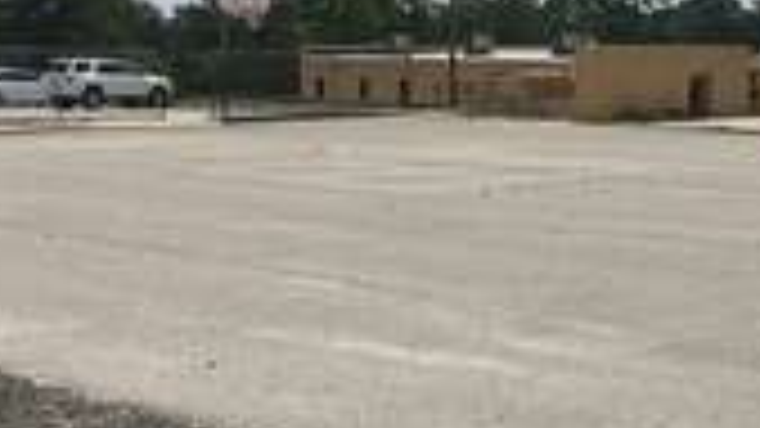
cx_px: 504
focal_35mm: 75
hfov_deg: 28.1
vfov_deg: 16.0
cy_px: 117
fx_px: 1511
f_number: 2.2
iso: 25
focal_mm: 4.15
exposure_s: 1/3497
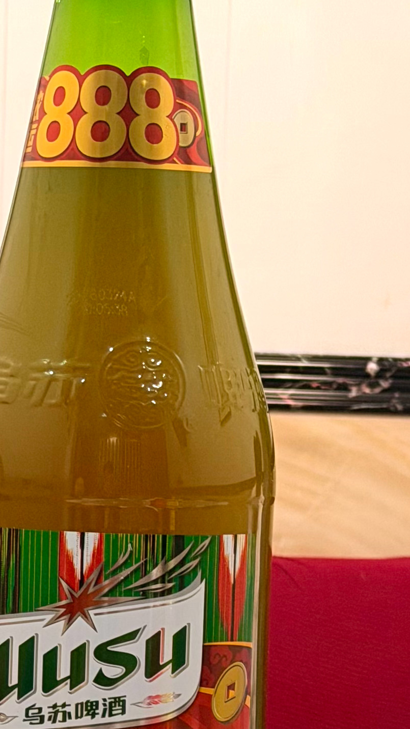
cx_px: 80
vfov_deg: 17.4
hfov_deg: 9.9
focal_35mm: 122
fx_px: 2359
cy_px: 605
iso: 250
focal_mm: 6.76
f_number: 1.78
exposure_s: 1/50
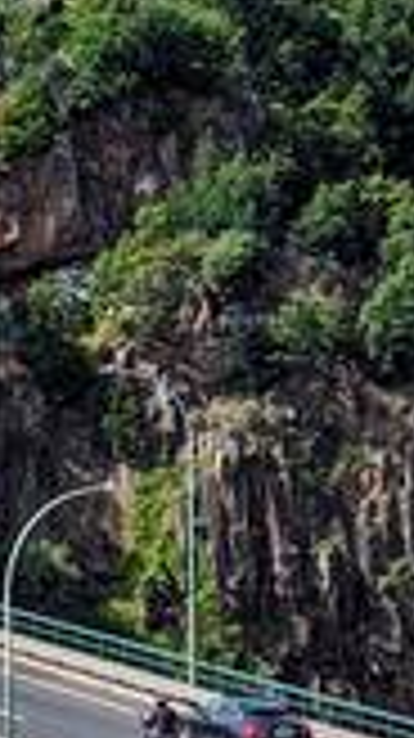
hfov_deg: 5.1
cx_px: -585
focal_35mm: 230
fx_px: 4498
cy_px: -40
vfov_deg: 9.3
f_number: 1.85
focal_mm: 6.81
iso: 45
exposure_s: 1/1852
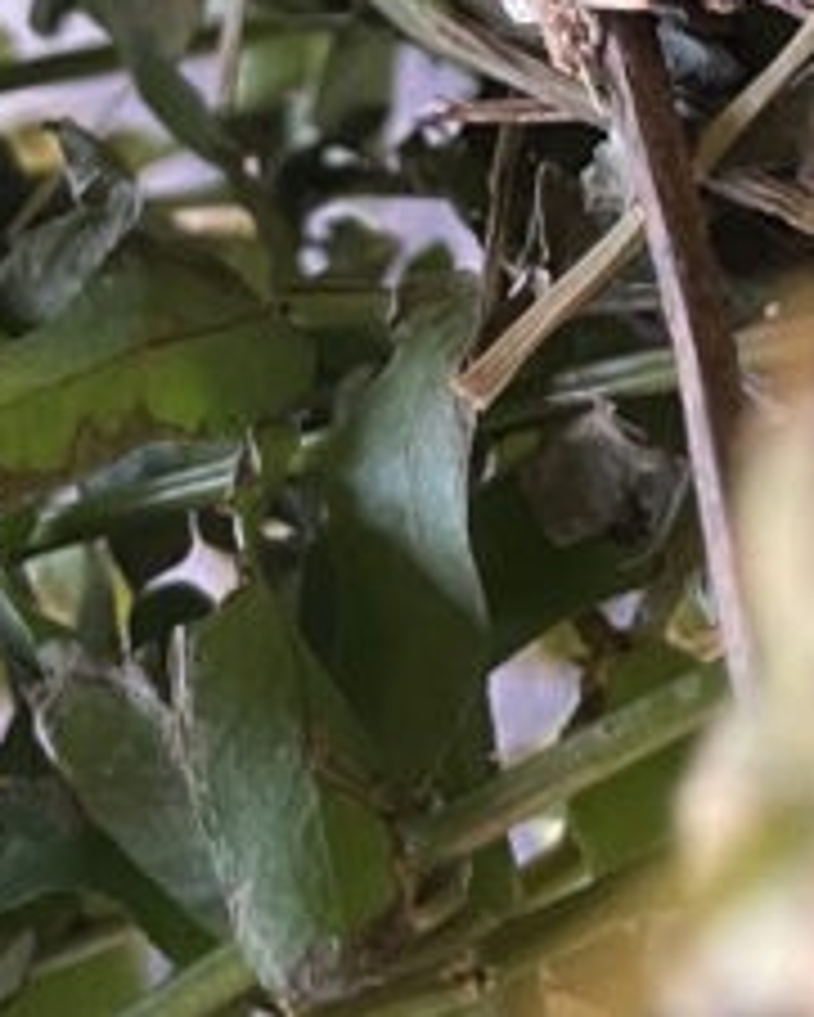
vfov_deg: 15.6
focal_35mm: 115
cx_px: 688
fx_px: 3461
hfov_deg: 13.3
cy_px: -418
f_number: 1.6
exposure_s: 1/60
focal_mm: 4.2
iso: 200
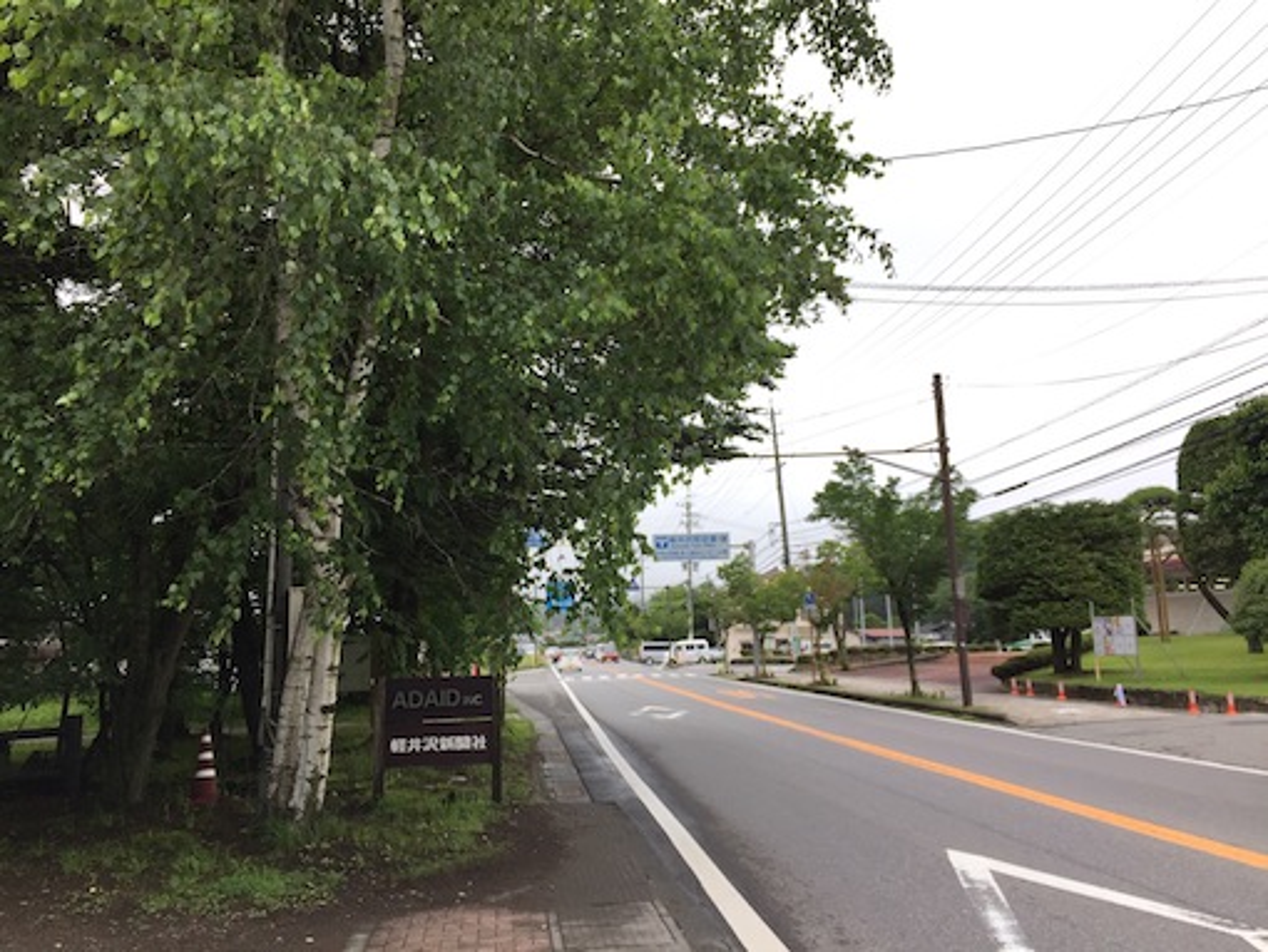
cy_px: 476
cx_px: 634
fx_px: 1063
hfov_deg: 61.6
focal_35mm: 29
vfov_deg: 48.3
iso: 32
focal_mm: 4.15
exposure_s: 1/408
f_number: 2.2
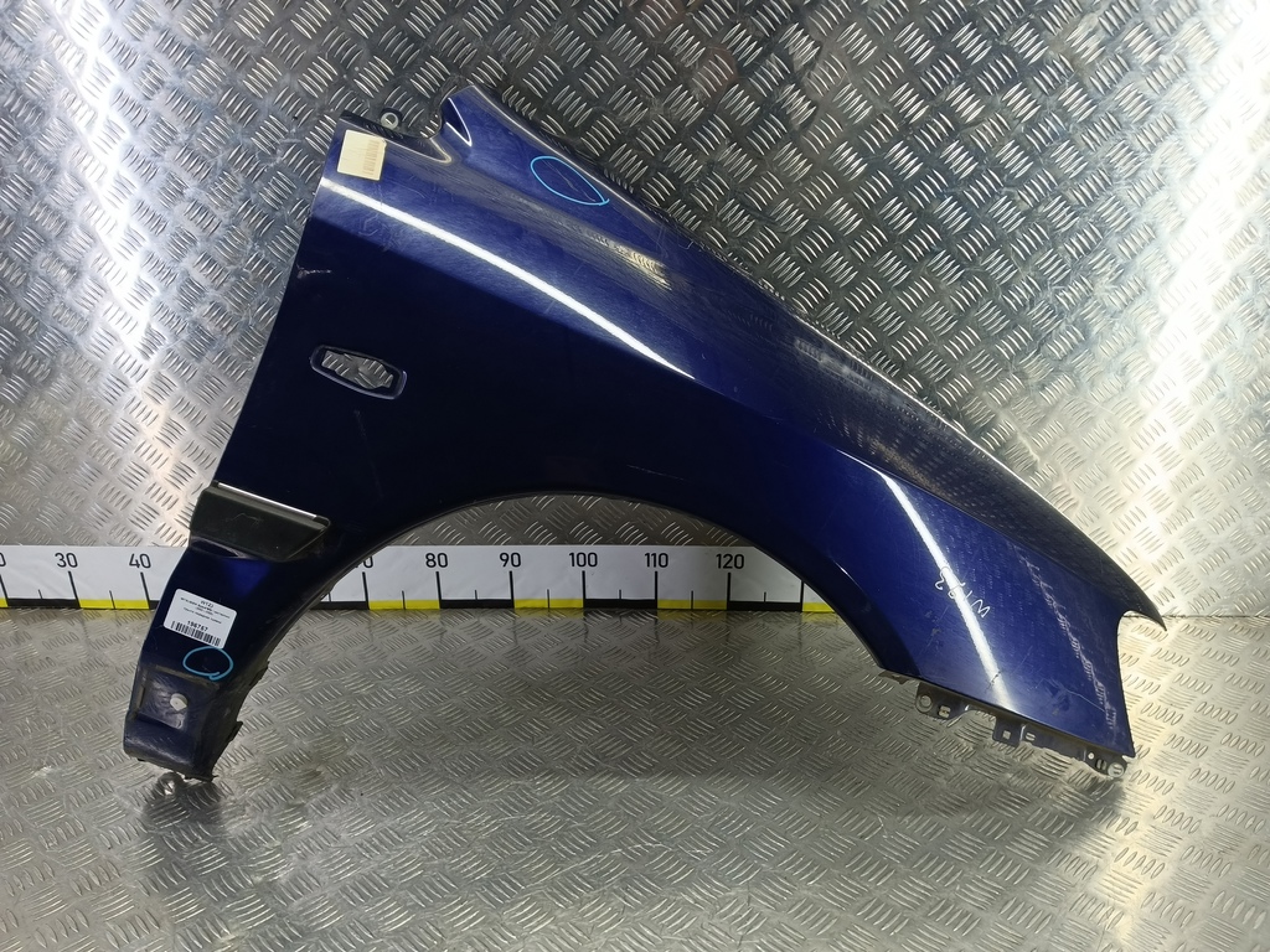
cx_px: 635
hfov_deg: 73.9
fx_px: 844
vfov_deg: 58.9
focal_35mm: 23
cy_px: 476
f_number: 1.6
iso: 135
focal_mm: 4.11
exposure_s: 1/50
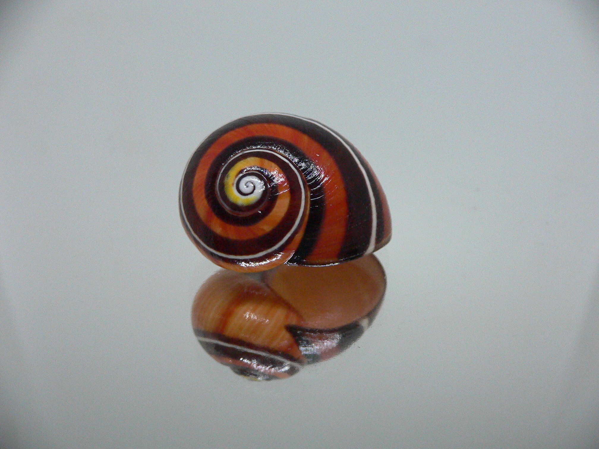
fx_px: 606
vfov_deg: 40.7
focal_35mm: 35
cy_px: 224
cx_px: 300
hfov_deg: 52.6
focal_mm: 4.6
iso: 200
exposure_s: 1/50
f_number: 2.8
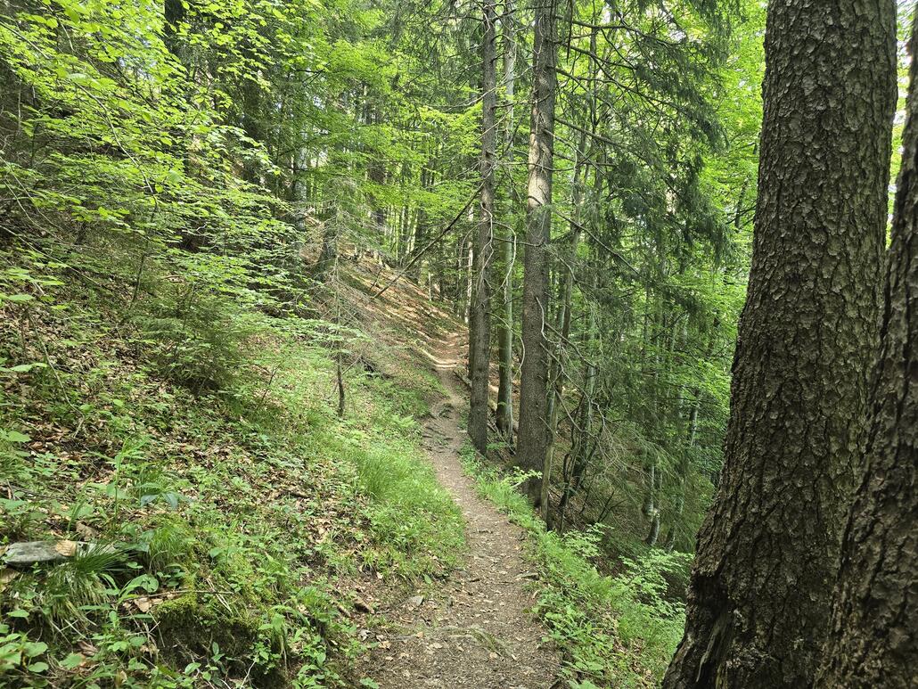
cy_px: 344
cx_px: 459
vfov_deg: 58.9
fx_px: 610
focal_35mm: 23
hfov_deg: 73.9
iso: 250
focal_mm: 6.3
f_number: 1.7
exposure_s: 1/100
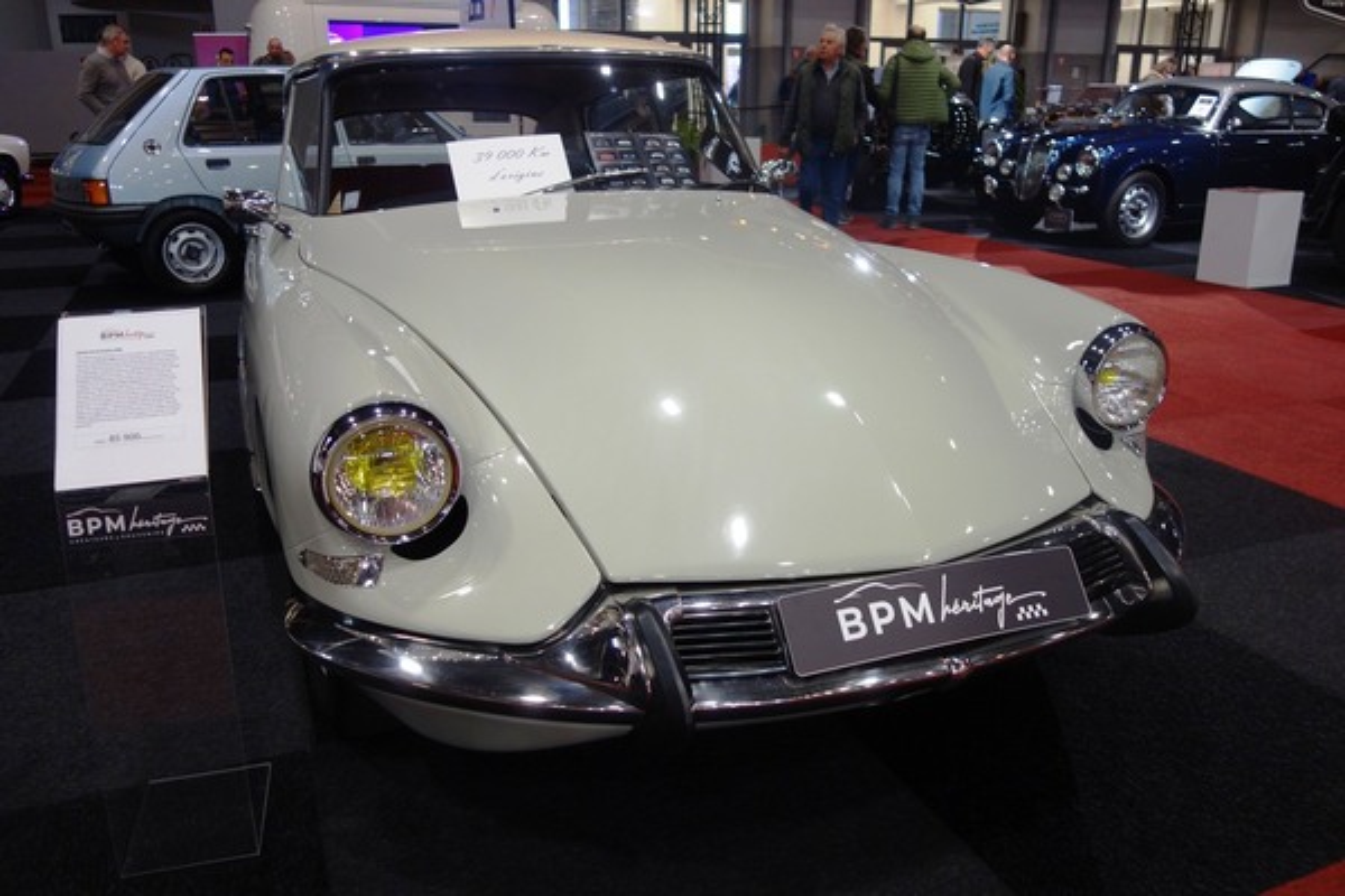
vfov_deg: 46.4
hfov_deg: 65.5
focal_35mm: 28
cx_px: 672
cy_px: 448
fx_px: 1046
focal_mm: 10.4
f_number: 1.8
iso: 125
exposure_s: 1/50
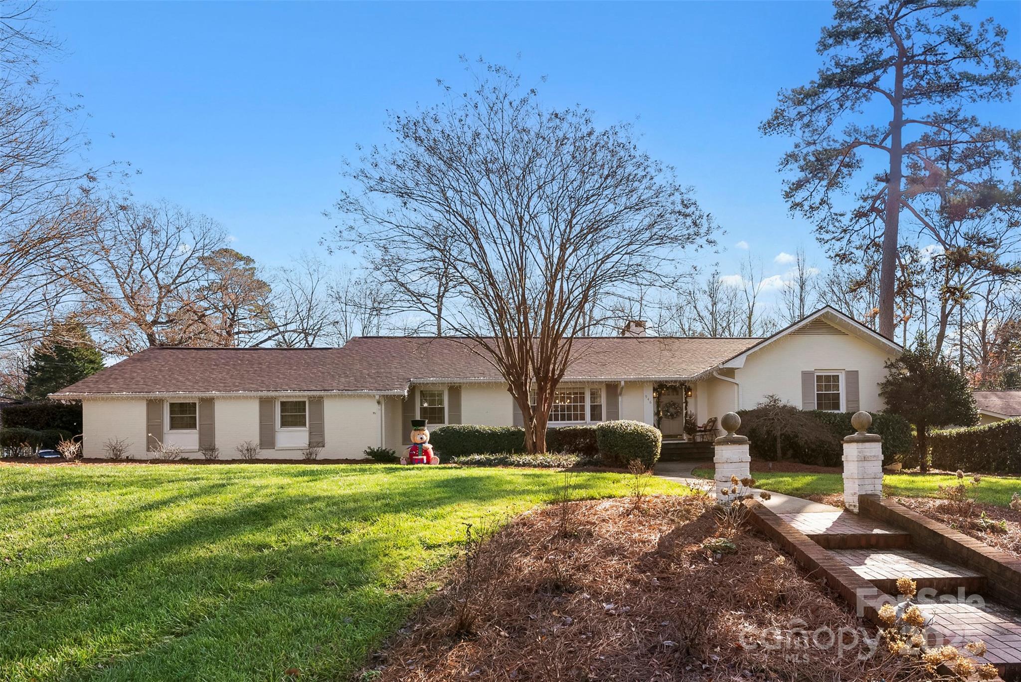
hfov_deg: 89.7
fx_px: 513
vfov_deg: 67.1
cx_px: 510
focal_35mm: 18
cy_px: 341
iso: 1000
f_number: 9
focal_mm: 18.1
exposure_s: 1/200
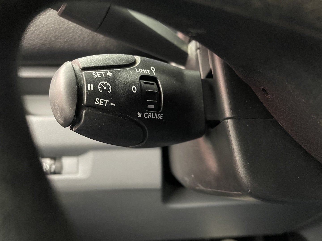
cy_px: 120
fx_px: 242
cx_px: 161
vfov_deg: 53.1
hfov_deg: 67.3
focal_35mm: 26
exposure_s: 1/25
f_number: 1.6
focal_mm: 4.2
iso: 800
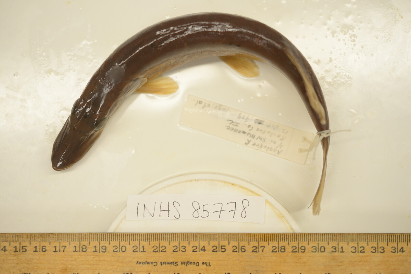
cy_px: 137
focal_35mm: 60
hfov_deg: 33.4
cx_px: 206
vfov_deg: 22.6
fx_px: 685
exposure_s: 1/200
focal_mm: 60
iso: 800
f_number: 3.5
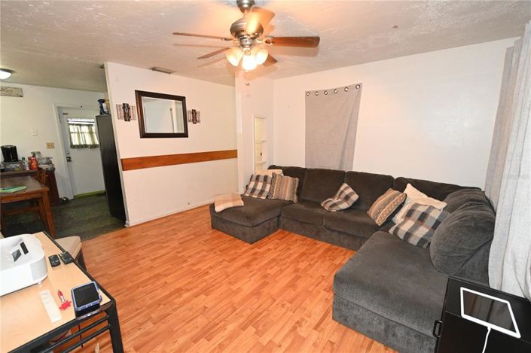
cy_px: 176
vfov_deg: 77.2
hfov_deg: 100.4
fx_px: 221
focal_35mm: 15
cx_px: 266
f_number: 4
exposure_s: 1/60
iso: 2800
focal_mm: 10
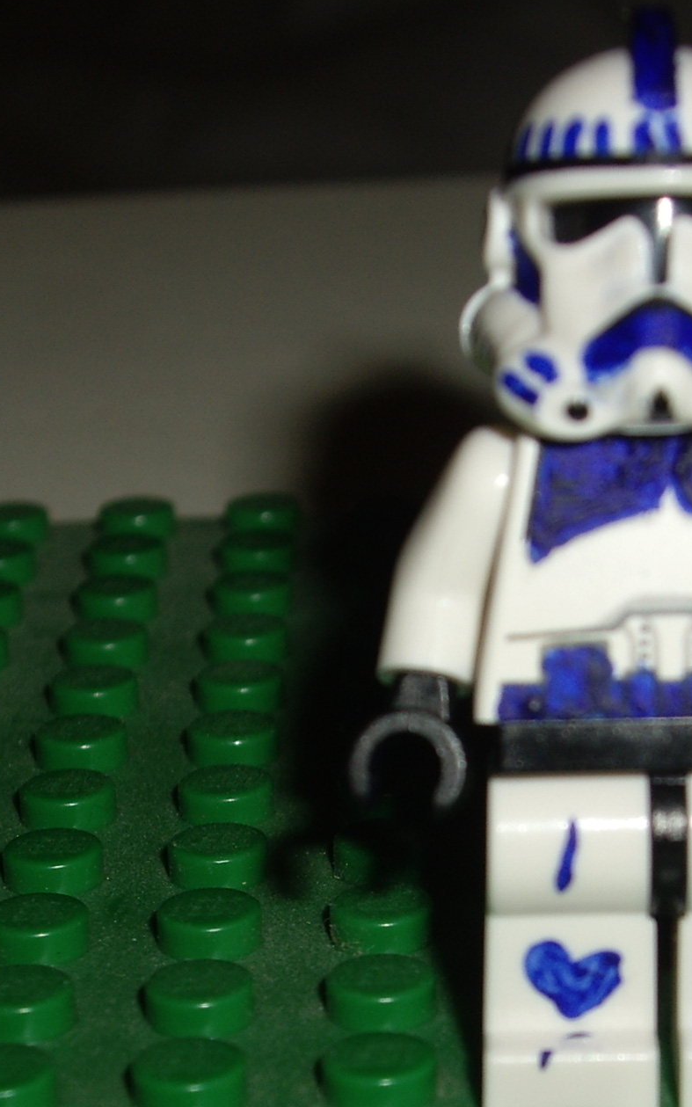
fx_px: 3621
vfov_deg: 17.3
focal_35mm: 120
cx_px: 556
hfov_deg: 10.9
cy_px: 822
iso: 50
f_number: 6.8
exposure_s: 1/60
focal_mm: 11.5
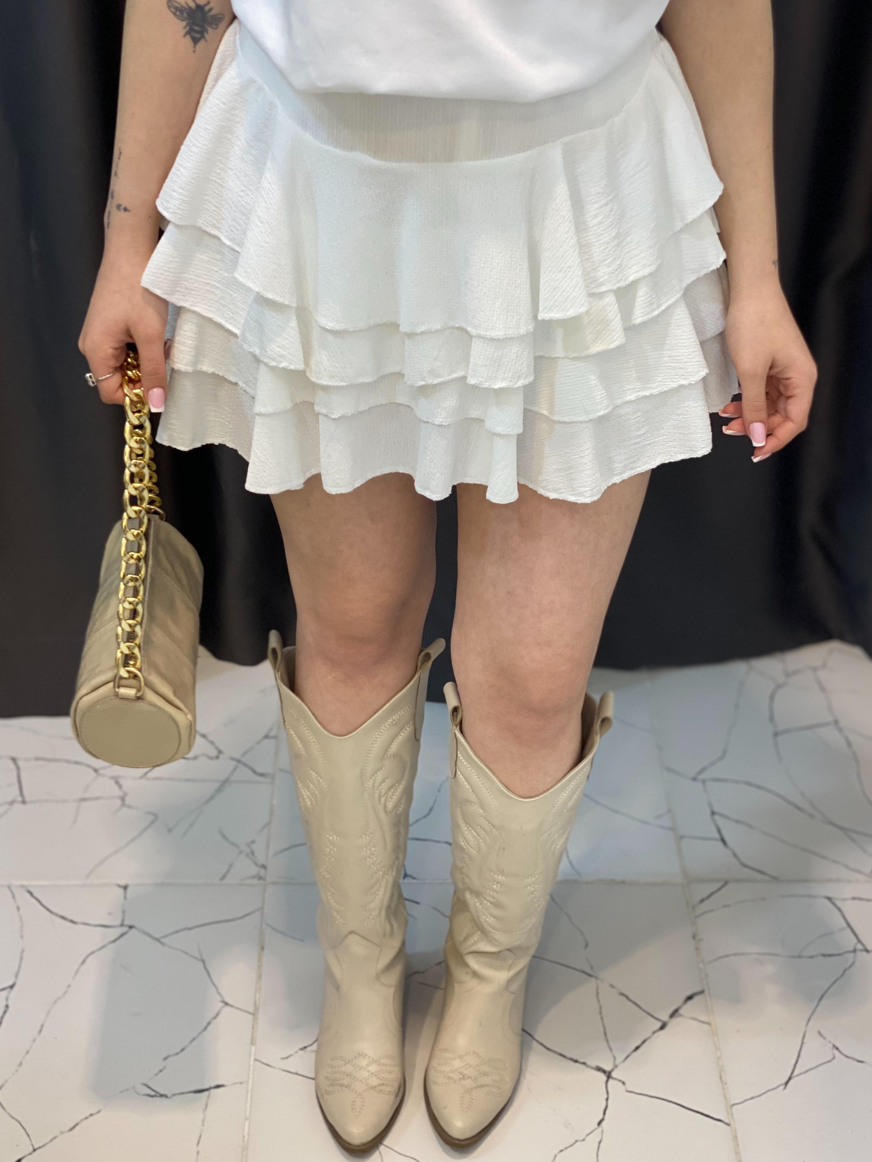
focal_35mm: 57
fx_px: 1914
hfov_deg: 25.7
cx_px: 448
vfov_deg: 33.8
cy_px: 567
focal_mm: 6
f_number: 2
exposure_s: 1/100
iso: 100
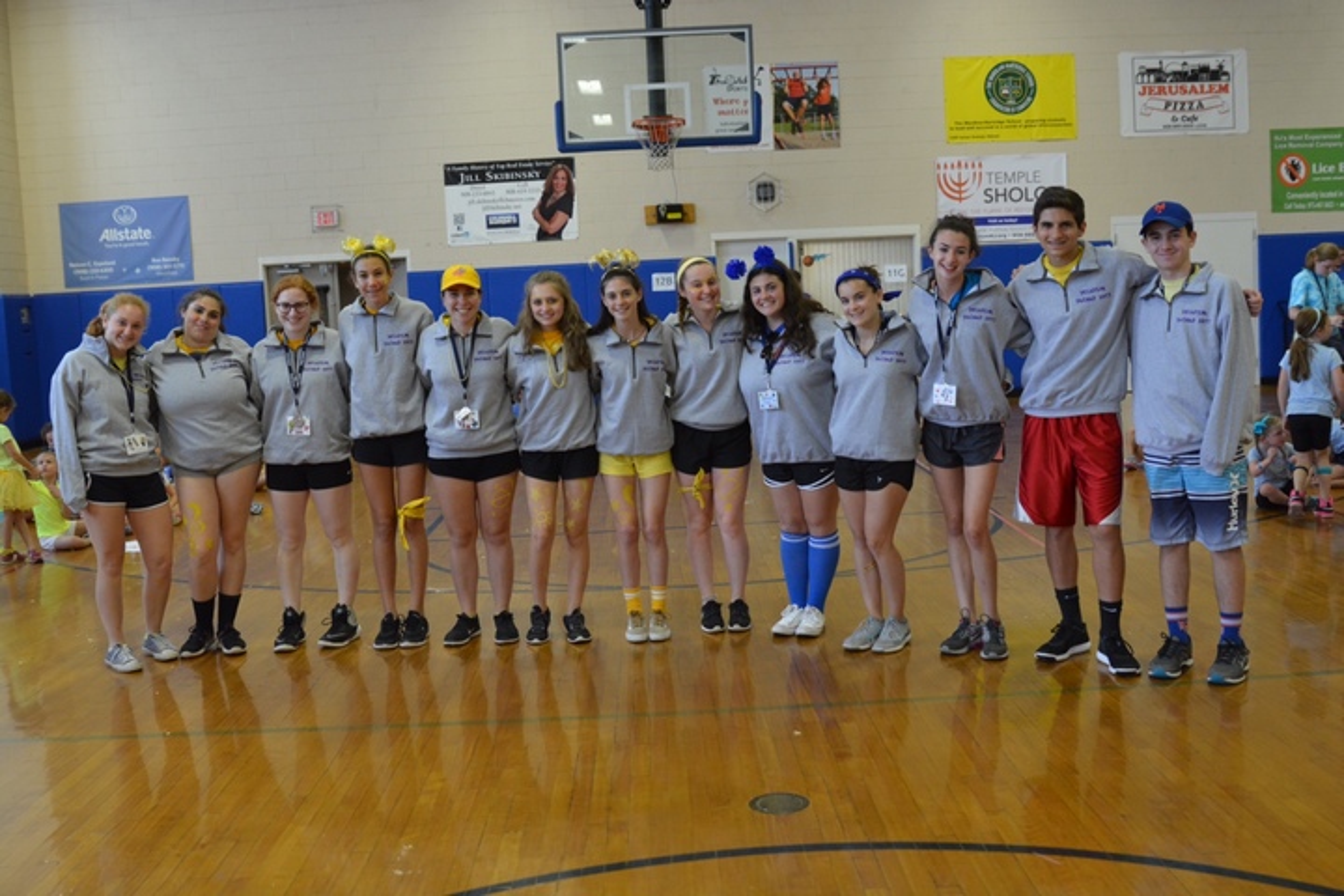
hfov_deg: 53.1
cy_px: 448
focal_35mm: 36
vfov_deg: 36.9
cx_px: 672
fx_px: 1344
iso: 1600
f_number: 2.8
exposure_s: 1/320
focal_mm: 24
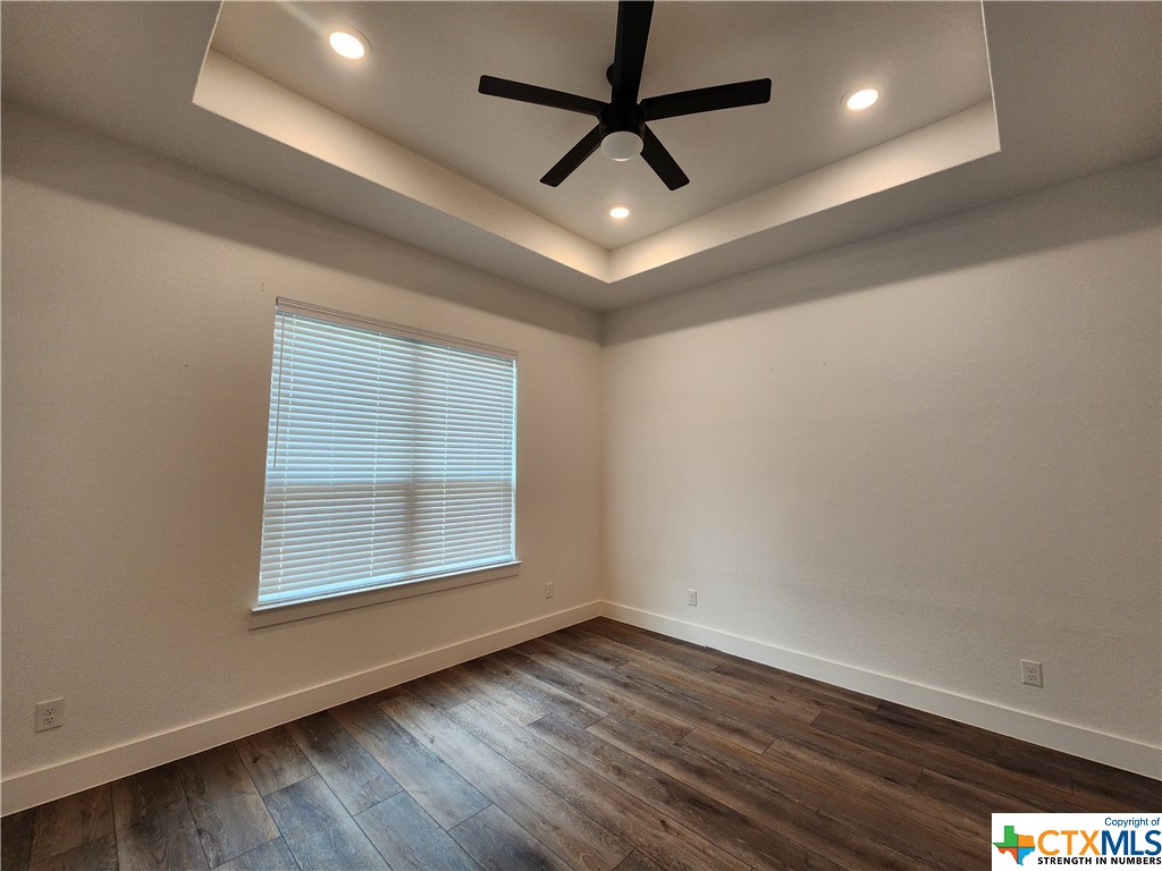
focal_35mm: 13
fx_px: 436
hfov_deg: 106.2
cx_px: 581
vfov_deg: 89.9
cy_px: 436
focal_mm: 2.2
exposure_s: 1/60
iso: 100
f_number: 2.2
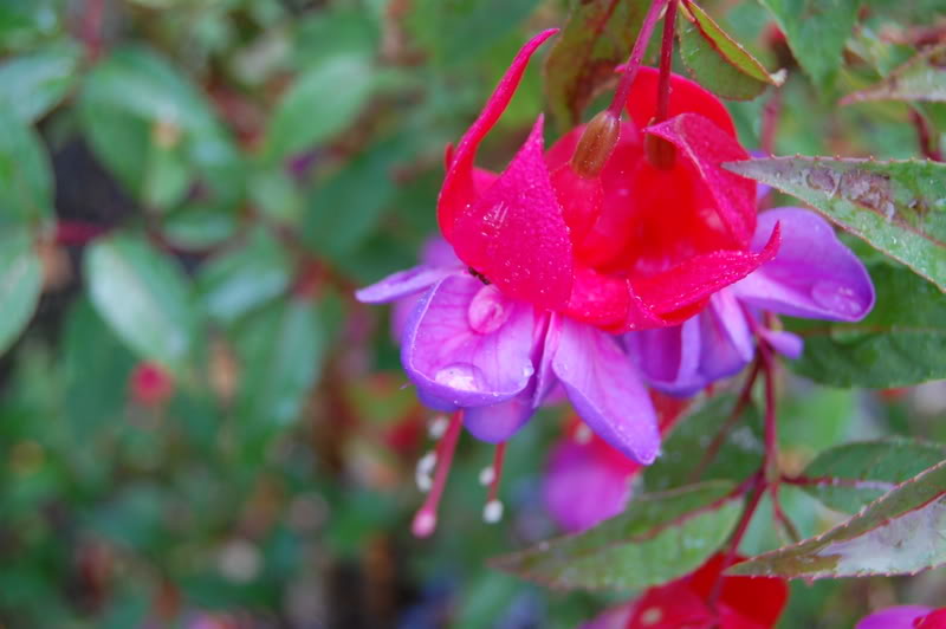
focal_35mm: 57
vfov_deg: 23.7
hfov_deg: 35.1
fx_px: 1497
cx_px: 473
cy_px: 314
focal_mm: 38
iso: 400
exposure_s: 1/60
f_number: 7.1
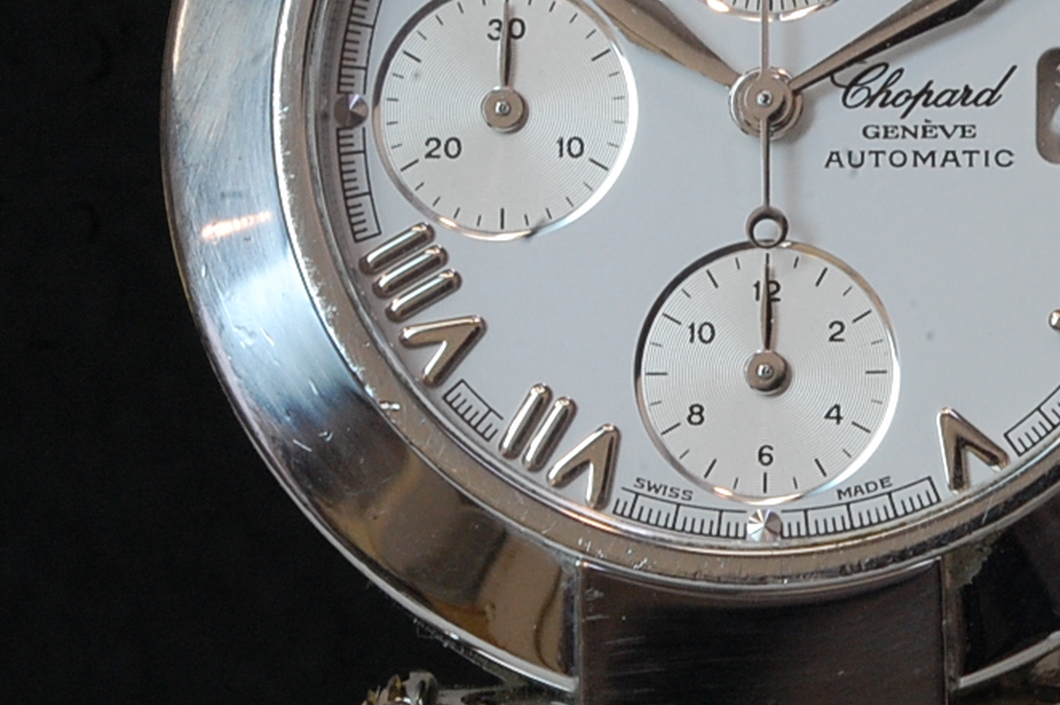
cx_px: 747
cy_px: 59
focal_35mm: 307
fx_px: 9035
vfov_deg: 4.5
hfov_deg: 6.7
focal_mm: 90
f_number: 22
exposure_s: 1/13
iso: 800
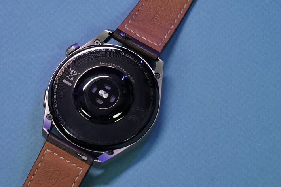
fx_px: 718
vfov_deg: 14.9
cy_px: 90
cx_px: 113
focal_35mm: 92
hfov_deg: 22.1
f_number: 8
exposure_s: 1/250
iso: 3200
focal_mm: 68
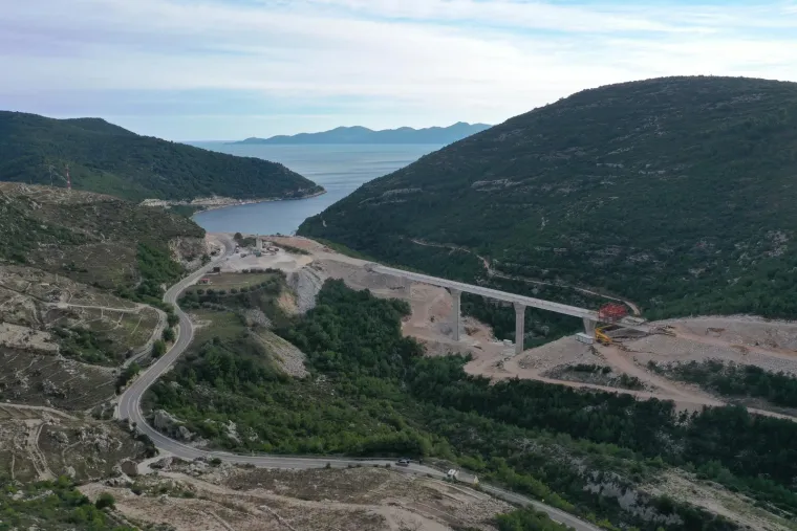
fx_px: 620
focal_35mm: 28
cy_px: 266
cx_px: 398
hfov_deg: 65.5
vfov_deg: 46.4
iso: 100
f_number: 5
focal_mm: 10.26
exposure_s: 1/500
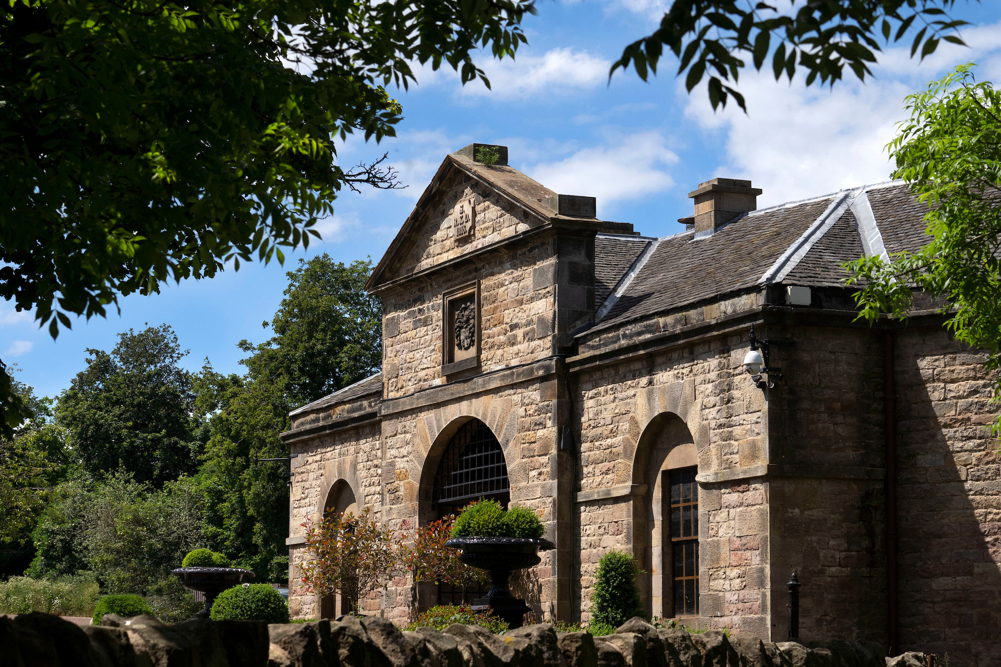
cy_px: 342
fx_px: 2280
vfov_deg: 16.6
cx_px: 483
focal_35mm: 82
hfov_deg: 24.8
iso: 1000
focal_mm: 77
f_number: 10
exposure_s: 1/2000
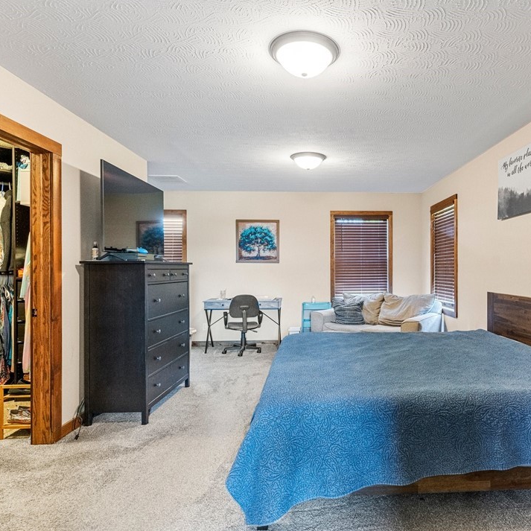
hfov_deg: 68.6
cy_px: 265
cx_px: 331
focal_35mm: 22
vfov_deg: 69.6
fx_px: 382
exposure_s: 1.6
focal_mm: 17
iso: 1000
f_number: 7.1
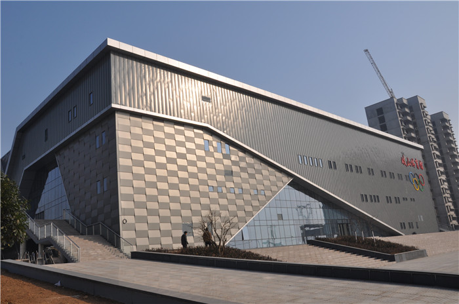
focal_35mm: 32
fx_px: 401
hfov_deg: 59.6
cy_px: 152
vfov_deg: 41.6
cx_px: 230
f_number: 16
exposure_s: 1/250
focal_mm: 21
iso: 200
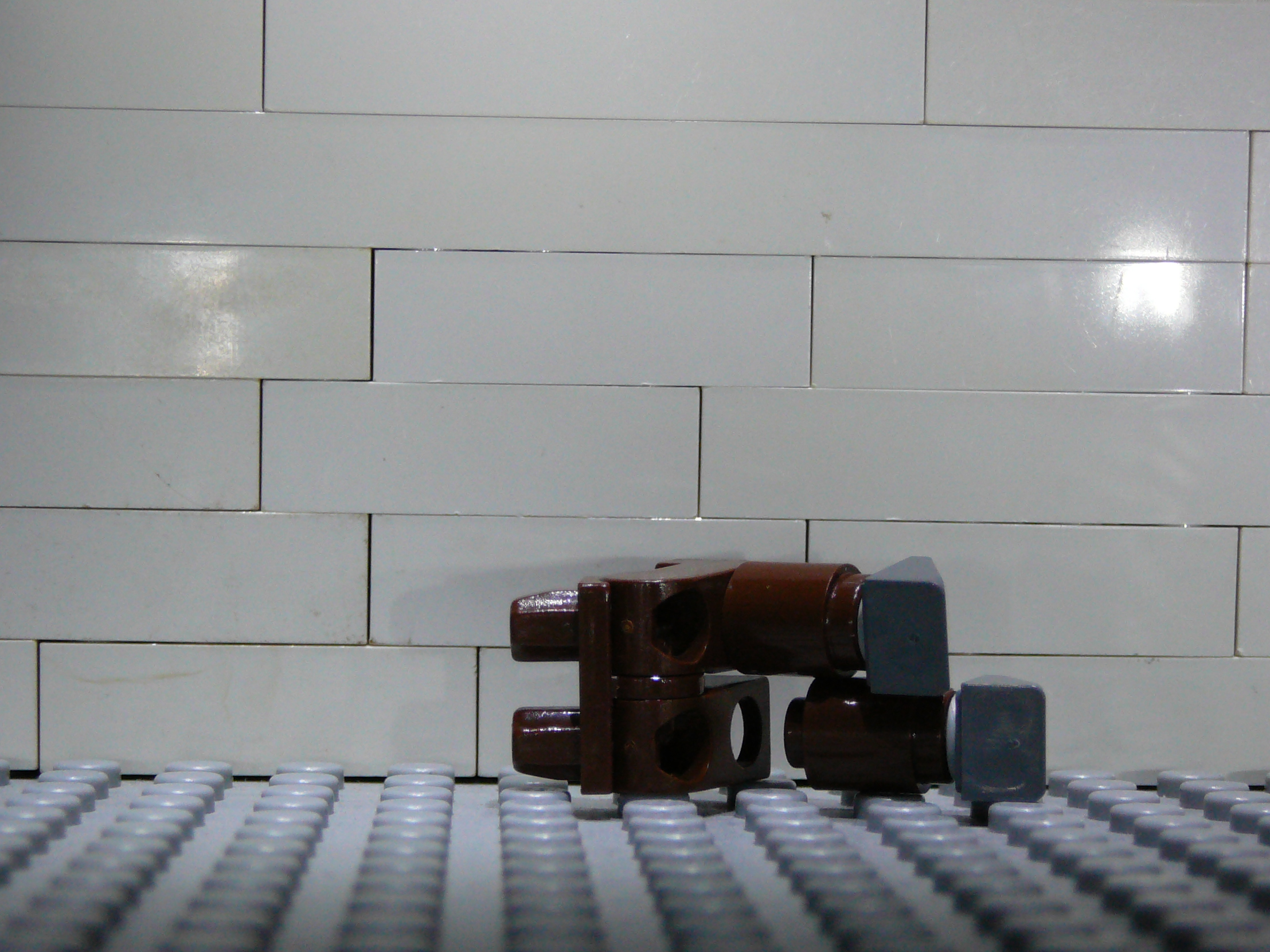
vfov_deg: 16.6
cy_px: 508
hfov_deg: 22.0
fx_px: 3265
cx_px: 674
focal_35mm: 89
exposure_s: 1/30
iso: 200
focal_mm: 11.5
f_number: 3.7
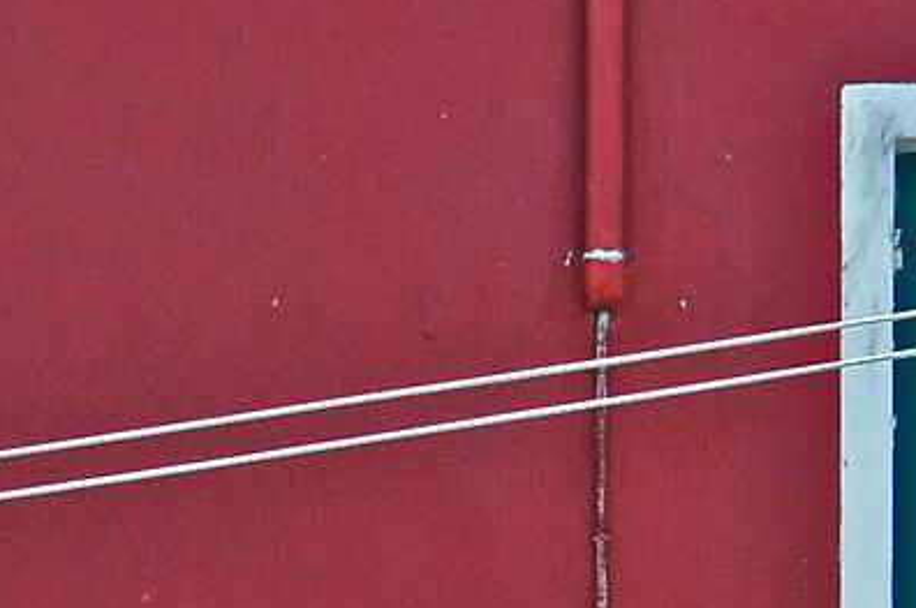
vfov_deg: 3.7
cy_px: 1757
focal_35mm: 364
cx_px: 104
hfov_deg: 5.7
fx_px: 9250
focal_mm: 40
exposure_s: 1/250
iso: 200
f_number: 7.1
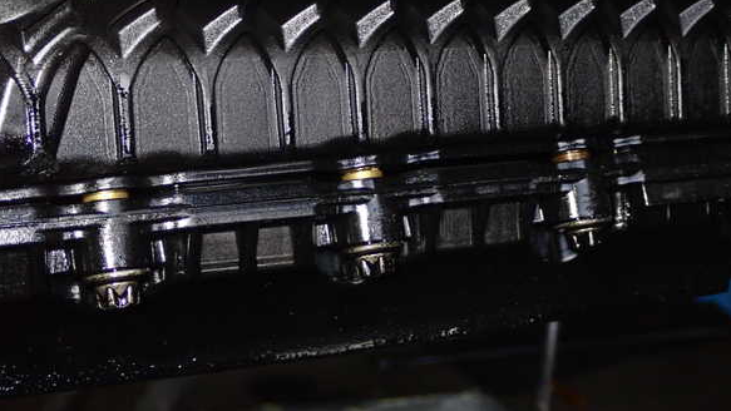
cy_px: 175
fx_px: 1260
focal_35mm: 65
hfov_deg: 32.4
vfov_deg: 18.5
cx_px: 372
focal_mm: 10.35
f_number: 10
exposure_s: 1/60
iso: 800
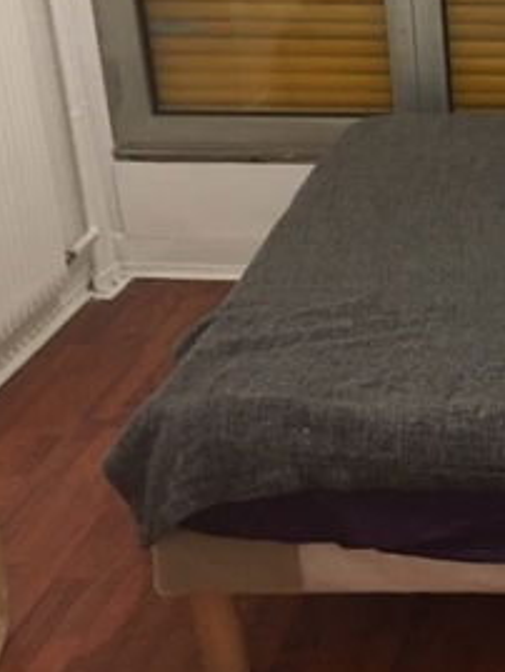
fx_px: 1341
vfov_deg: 27.7
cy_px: 165
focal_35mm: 69
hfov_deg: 19.2
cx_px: 710
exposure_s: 1/20
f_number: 2.2
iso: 200
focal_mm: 4.15
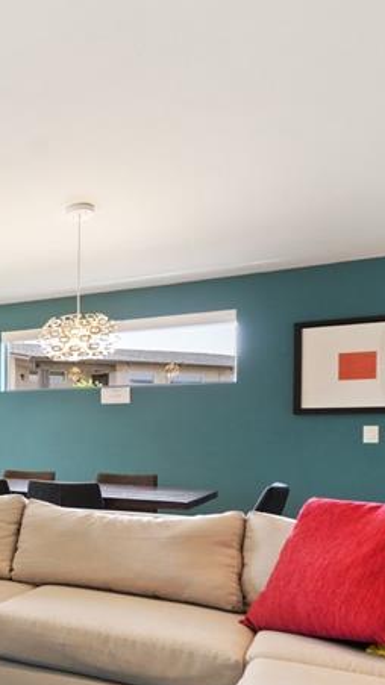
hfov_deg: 20.5
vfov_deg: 52.1
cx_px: -327
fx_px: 690
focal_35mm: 38
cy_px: 439
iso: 100
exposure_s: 1/2
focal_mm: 16
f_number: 6.7
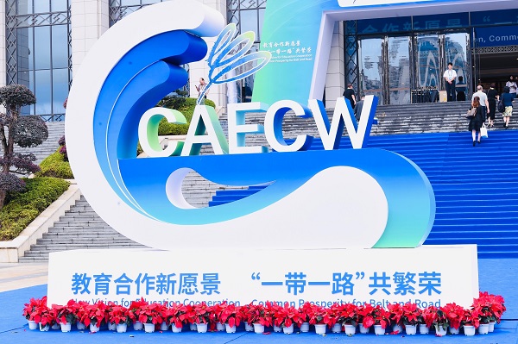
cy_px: 172
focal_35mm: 70
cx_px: 259
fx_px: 1006
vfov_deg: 19.4
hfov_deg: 28.9
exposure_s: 1/200
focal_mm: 70
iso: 500
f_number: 11
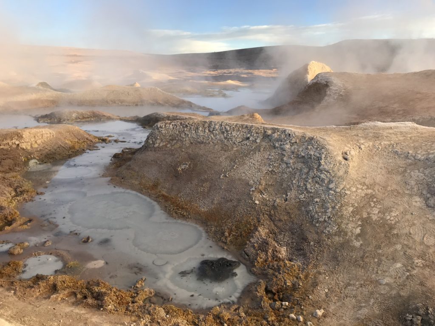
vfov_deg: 49.7
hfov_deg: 63.4
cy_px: 163
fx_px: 352
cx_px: 218
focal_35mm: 28
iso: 20
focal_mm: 3.99
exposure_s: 1/348
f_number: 1.8
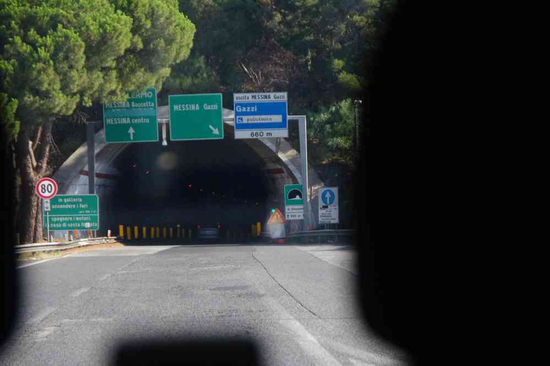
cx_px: 275
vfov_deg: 21.2
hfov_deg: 31.4
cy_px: 183
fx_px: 978
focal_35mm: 64
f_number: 4.5
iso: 3200
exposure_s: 1/800
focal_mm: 42.5
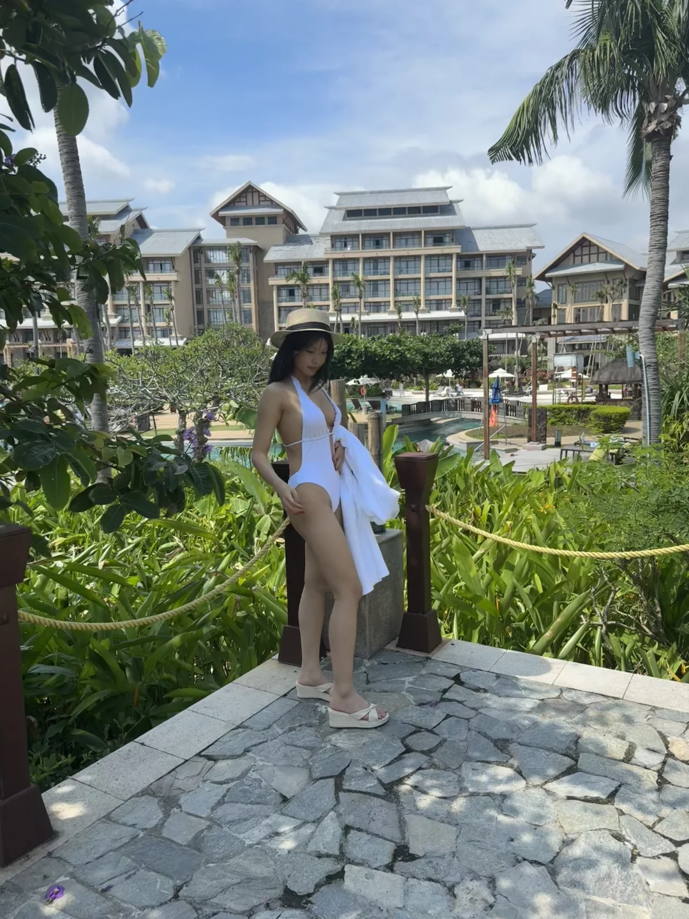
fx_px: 637
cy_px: 460
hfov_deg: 56.8
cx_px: 344
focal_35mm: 24
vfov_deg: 71.6
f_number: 1.78
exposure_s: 1/4950
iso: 80
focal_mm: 6.76
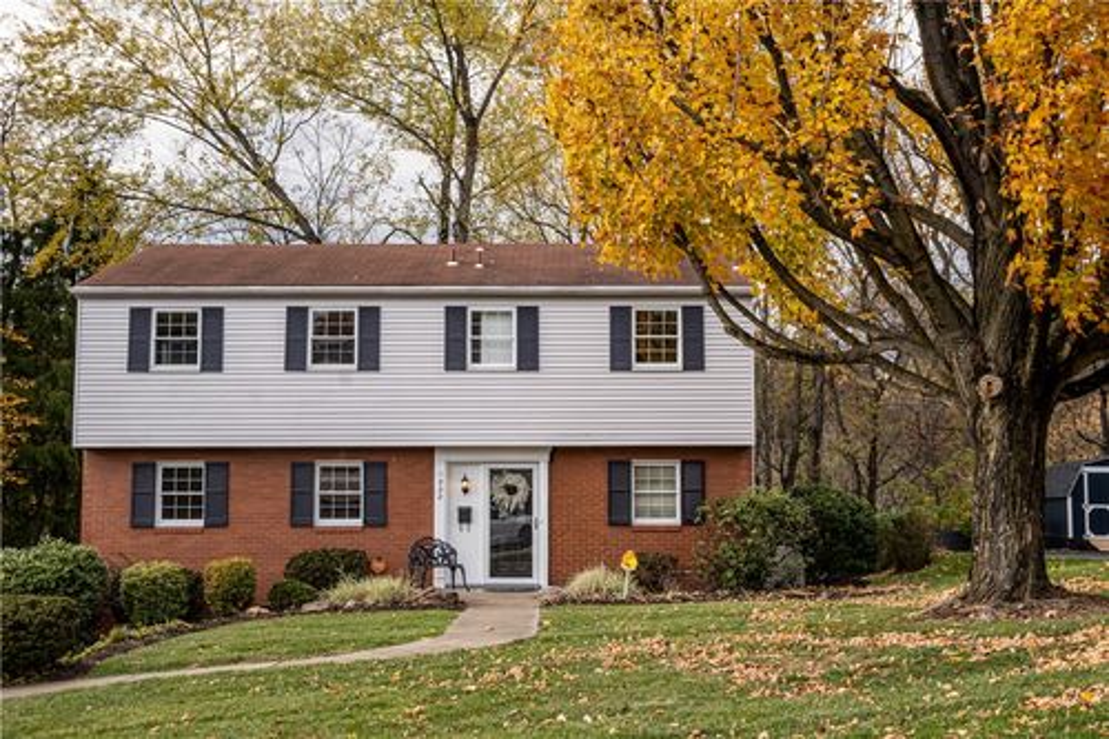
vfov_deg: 33.4
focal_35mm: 40
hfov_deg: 48.5
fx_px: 1232
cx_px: 554
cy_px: 370
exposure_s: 1/60
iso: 500
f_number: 13
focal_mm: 26.5
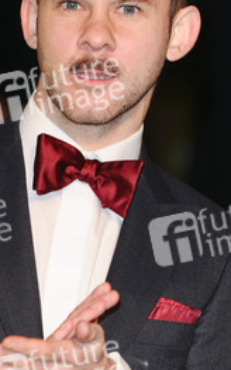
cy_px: 162
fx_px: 3872
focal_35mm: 385
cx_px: 94
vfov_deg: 5.5
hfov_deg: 3.4
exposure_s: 1/200
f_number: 4.5
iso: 320
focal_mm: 165
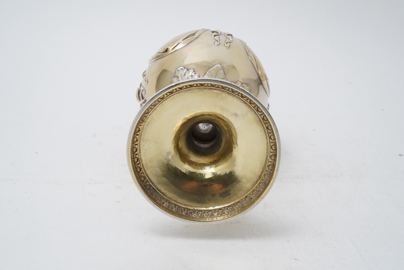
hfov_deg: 43.6
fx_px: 505
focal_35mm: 45
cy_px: 135
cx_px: 202
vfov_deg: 29.9
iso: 500
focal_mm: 30
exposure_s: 1/125
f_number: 22
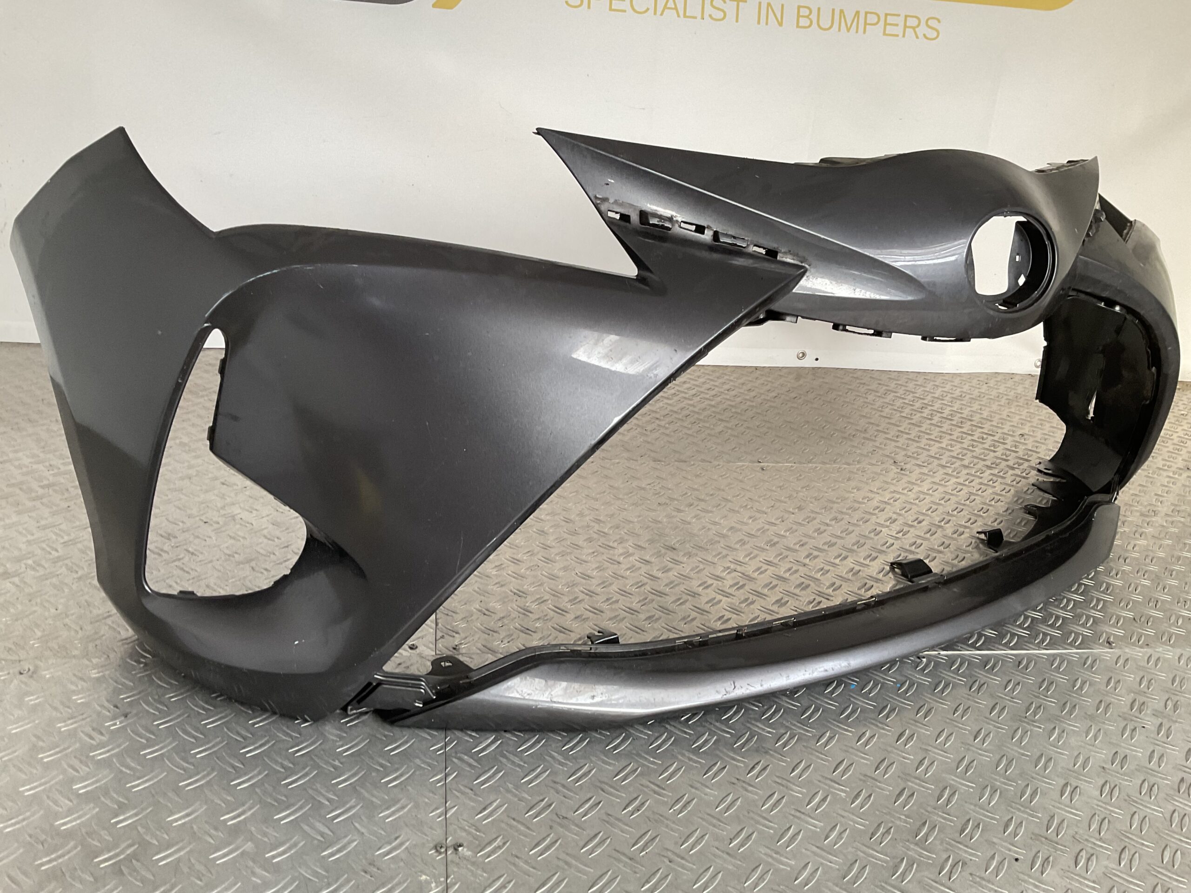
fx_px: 998
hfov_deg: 61.7
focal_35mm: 29
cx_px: 596
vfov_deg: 48.2
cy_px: 446
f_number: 1.8
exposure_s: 1/100
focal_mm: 3
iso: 64
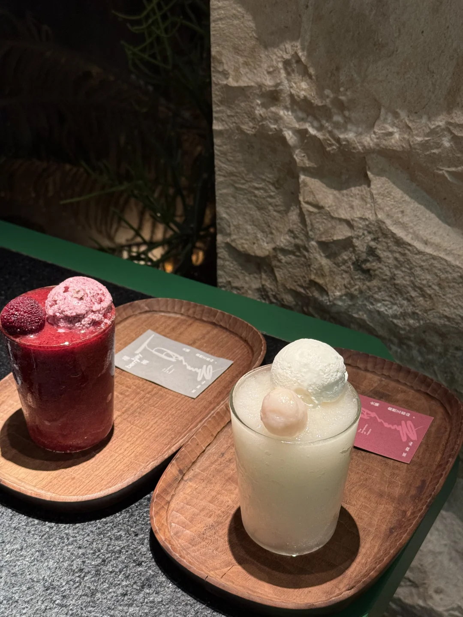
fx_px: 856
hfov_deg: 30.3
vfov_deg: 39.7
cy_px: 308
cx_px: 232
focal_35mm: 48
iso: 160
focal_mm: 6.76
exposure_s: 1/60
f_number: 1.78
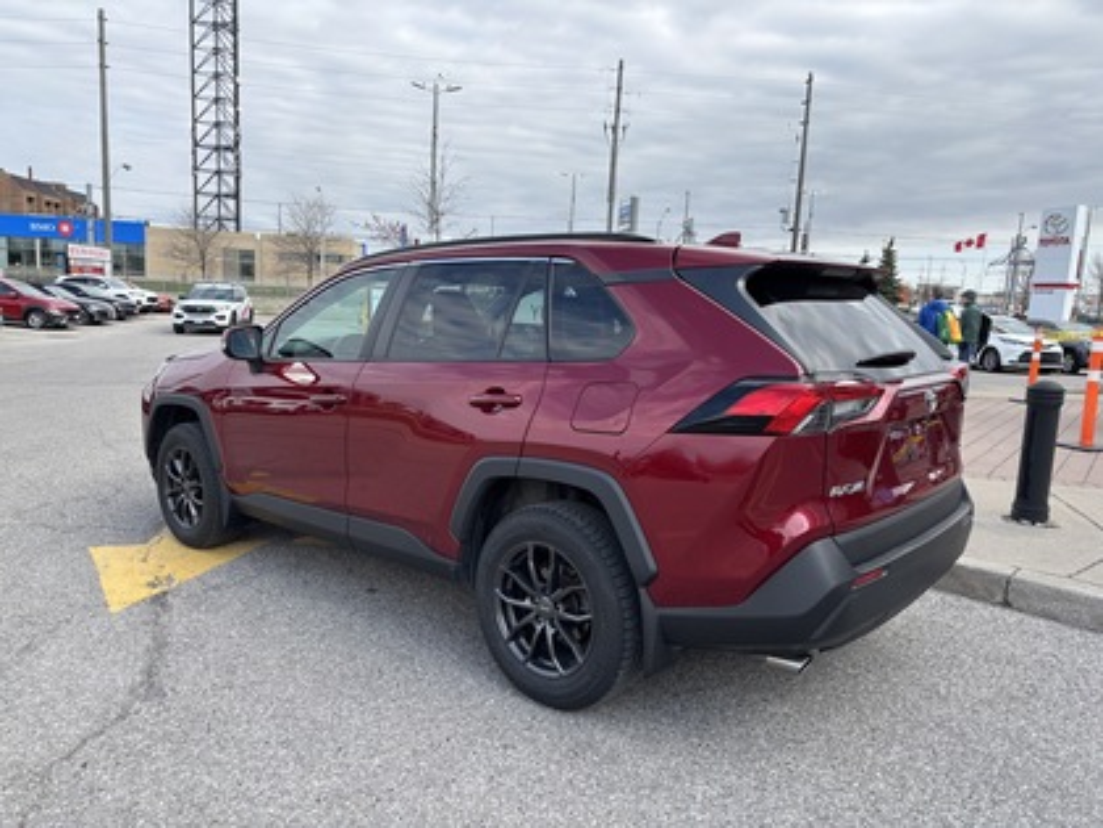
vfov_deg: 53.1
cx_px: 552
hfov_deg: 67.3
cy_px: 414
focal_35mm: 26
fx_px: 828
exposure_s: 1/1543
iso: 50
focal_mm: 5.96
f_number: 1.6
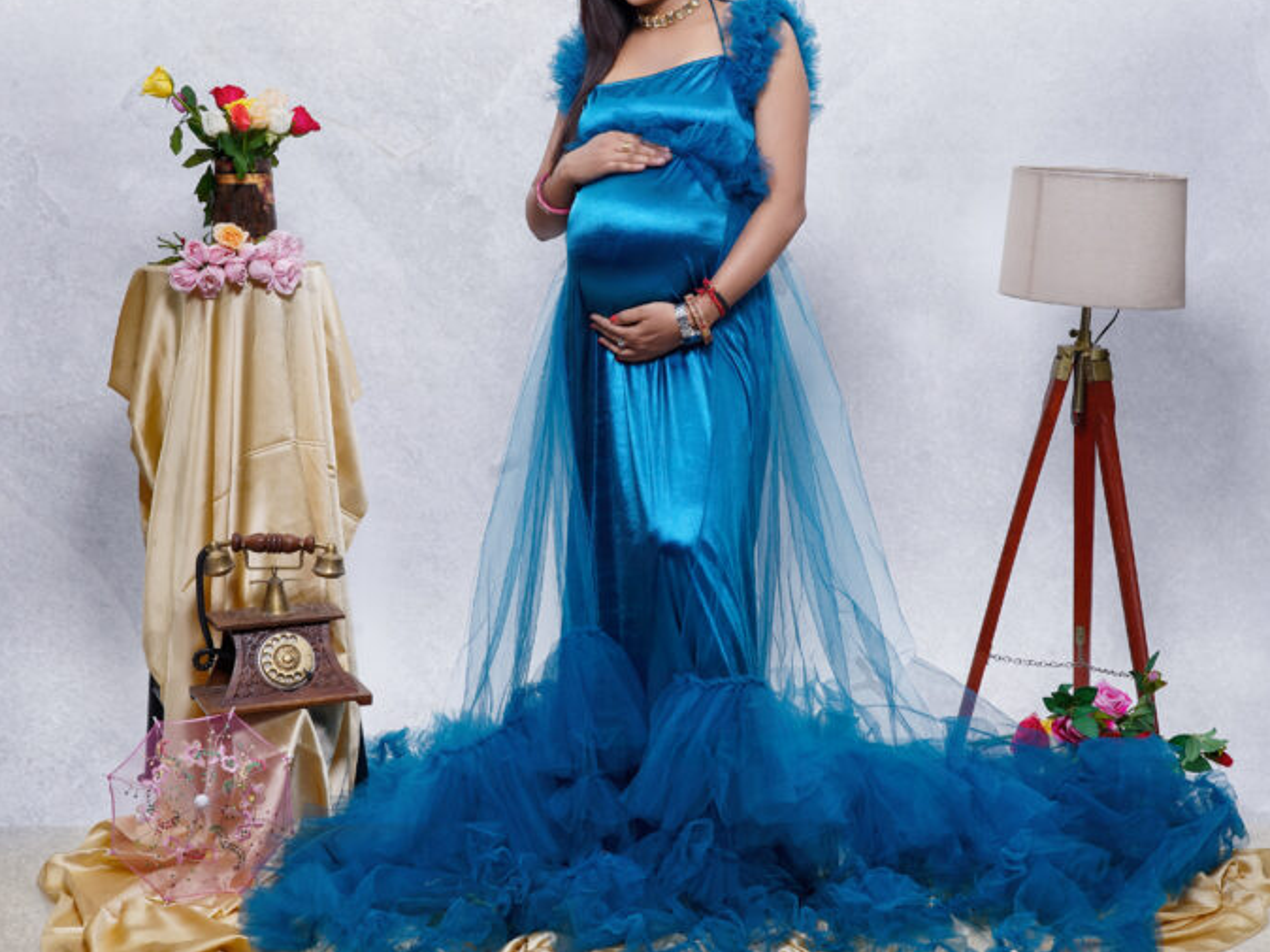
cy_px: 426
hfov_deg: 33.8
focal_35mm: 57
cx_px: 638
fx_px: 2090
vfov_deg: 25.6
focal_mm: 39
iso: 100
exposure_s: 1/125
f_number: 13
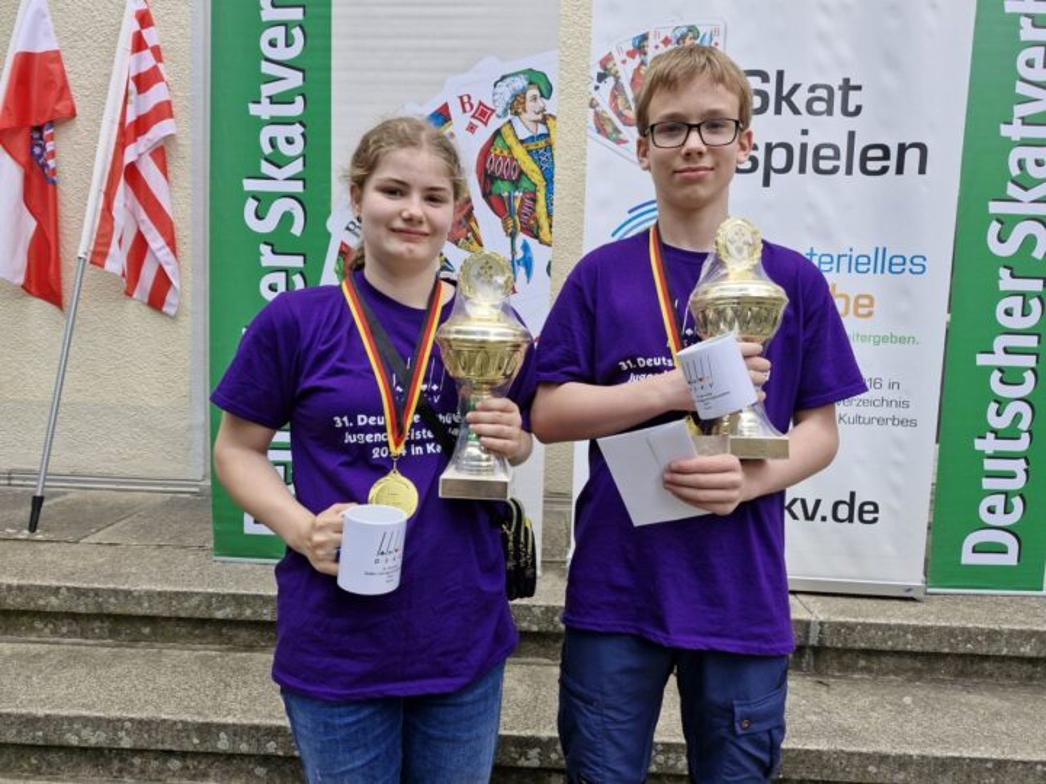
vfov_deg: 58.9
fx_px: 695
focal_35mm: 23
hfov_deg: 73.9
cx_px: 523
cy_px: 392
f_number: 1.8
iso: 50
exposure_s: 1/388
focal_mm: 5.54
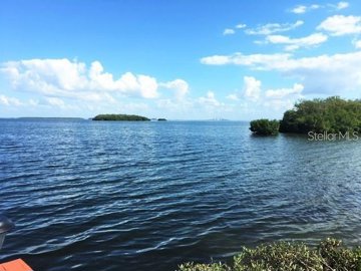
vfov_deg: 48.2
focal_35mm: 29
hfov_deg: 61.7
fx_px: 302
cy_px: 136
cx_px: 180
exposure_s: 1/1570
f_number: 2.2
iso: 25
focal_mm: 4.15
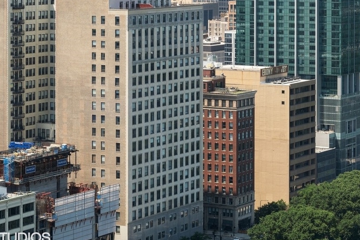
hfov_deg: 17.0
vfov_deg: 11.5
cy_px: -43
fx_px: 1169
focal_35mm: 117
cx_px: 377
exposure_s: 1/180
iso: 200
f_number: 9.5
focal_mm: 48
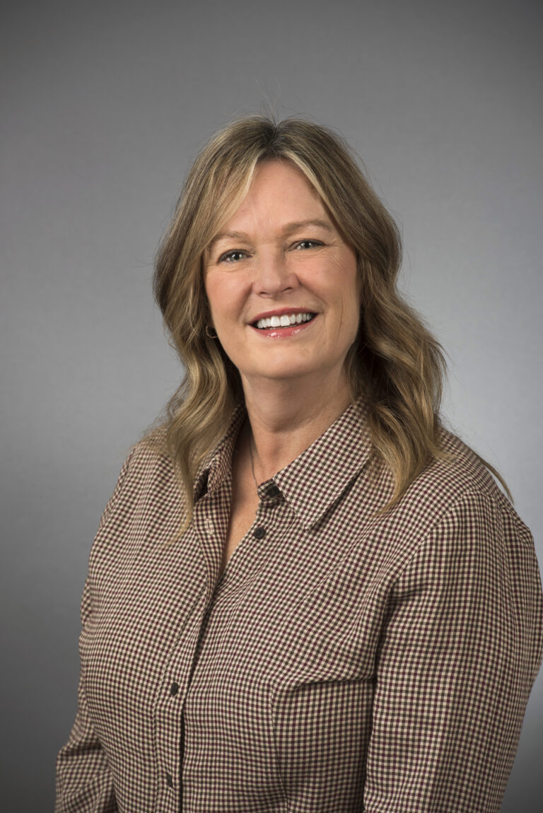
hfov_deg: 6.9
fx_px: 4519
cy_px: 406
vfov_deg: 10.3
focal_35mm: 200
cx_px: 272
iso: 50
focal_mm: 200
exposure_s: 1/160
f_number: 8
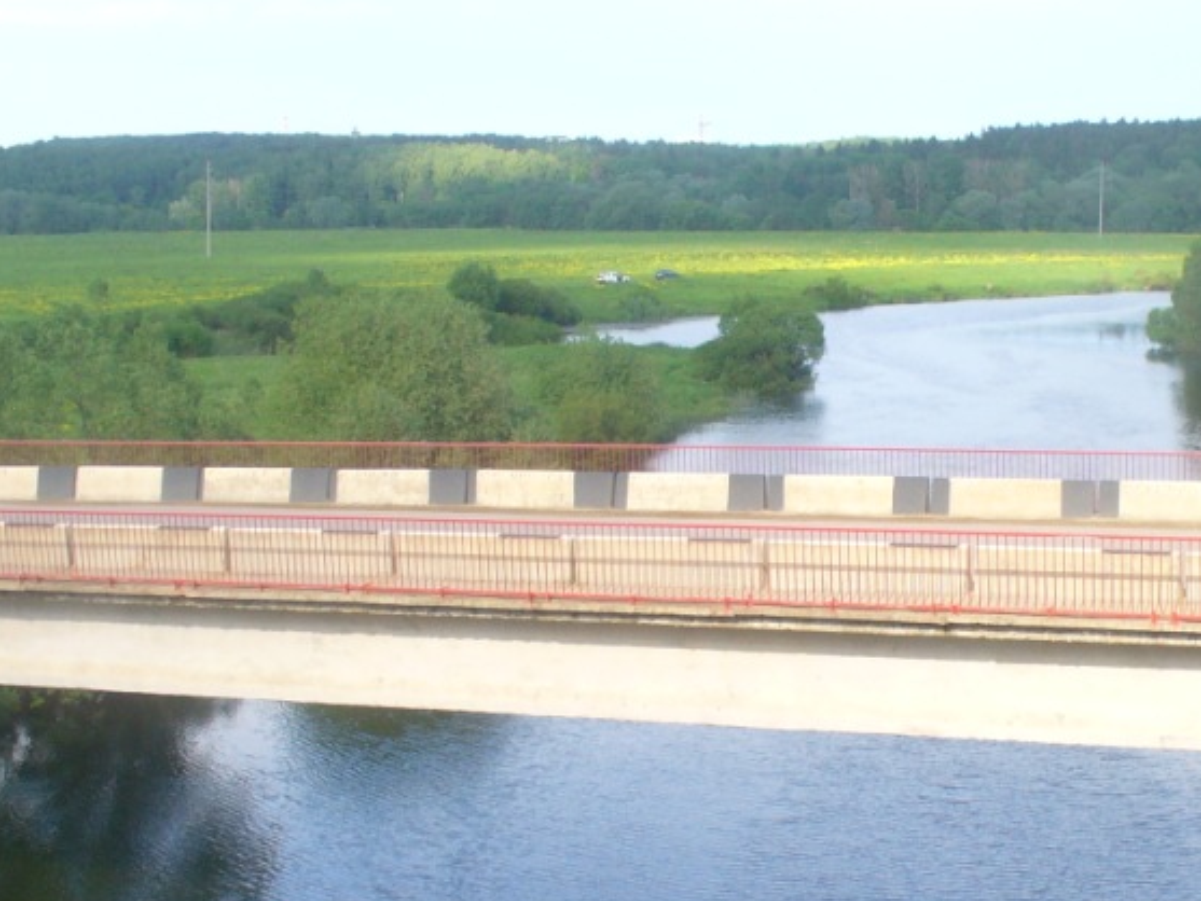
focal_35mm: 68
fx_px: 2360
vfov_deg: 21.5
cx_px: 875
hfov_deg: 28.2
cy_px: 649
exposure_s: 1/100
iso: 80
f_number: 5.6
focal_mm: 6.1
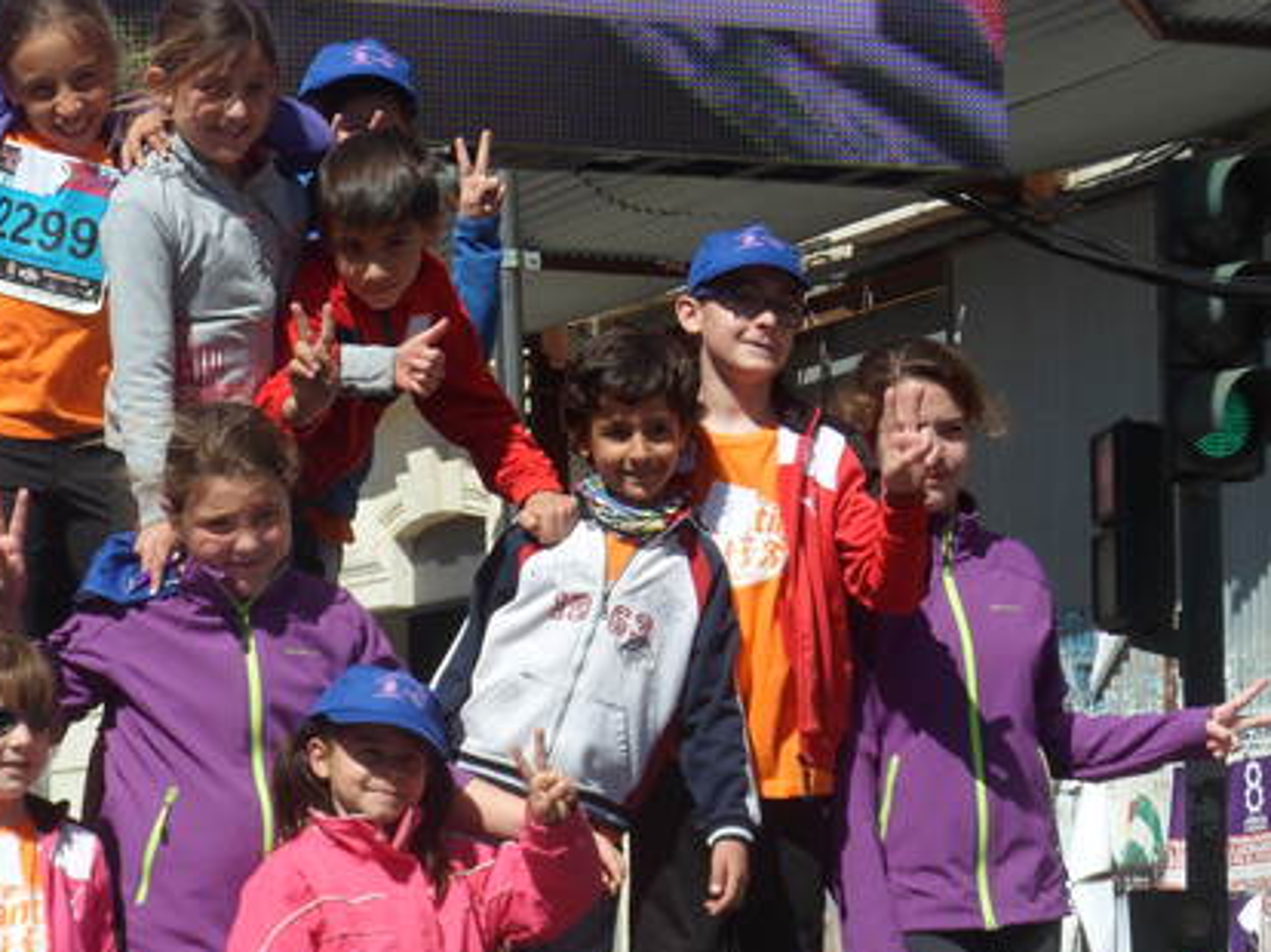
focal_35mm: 130
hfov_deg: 15.1
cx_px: 298
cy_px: 482
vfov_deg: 11.4
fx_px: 4770
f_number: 5.1
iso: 80
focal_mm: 14
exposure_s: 1/500
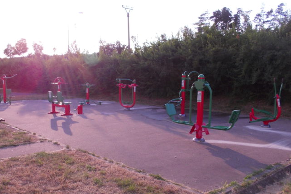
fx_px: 291
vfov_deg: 36.7
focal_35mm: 36
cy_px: 117
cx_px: 142
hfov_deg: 53.1
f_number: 3.3
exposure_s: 1/250
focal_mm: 4.1
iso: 80
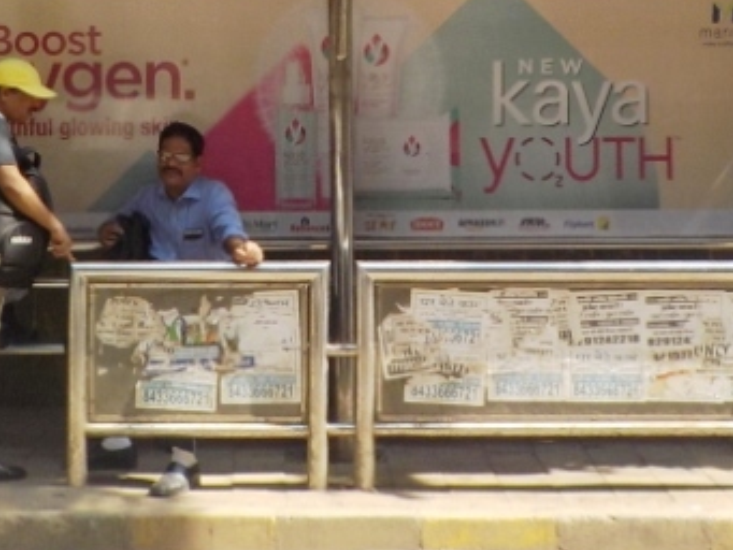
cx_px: 301
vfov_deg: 16.1
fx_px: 1906
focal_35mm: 90
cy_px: 15
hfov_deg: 21.7
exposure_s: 1/400
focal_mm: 4.1
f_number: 3.3
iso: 125
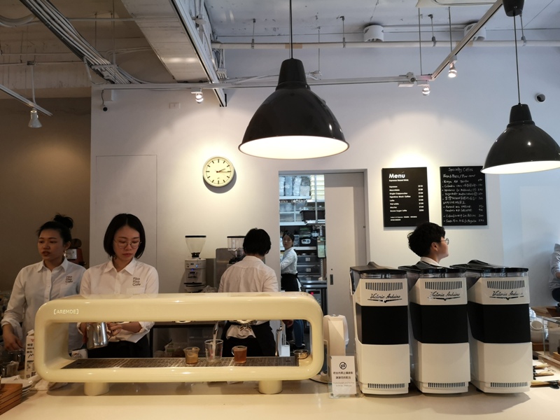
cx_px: 280
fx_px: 437
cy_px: 210
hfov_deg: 65.3
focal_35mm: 27
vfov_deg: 51.4
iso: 500
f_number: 1.8
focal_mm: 3.95
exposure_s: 1/100
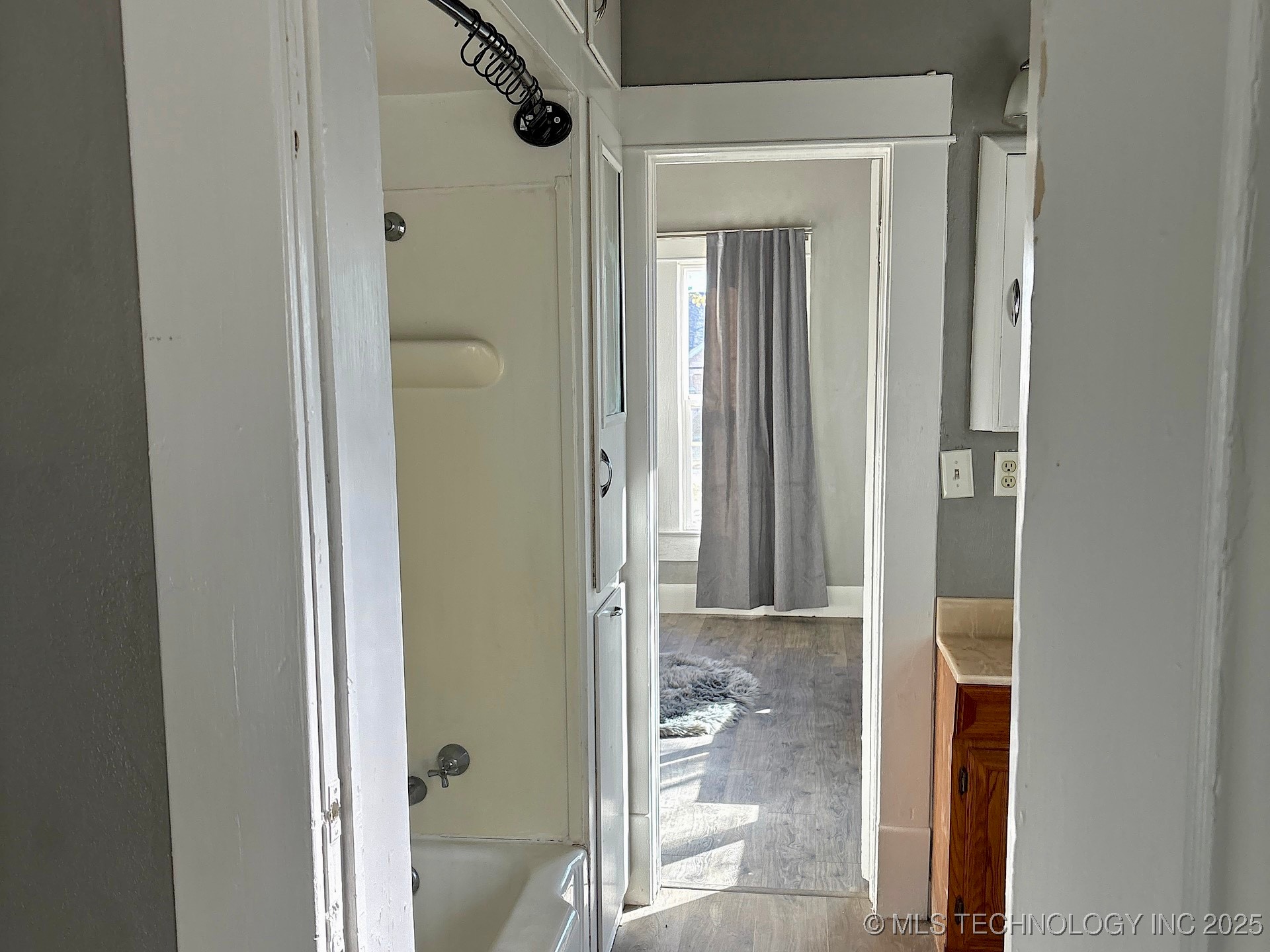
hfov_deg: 67.3
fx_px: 954
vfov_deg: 53.1
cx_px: 635
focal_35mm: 26
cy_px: 476
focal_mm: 5.96
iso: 80
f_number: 1.6
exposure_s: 1/128
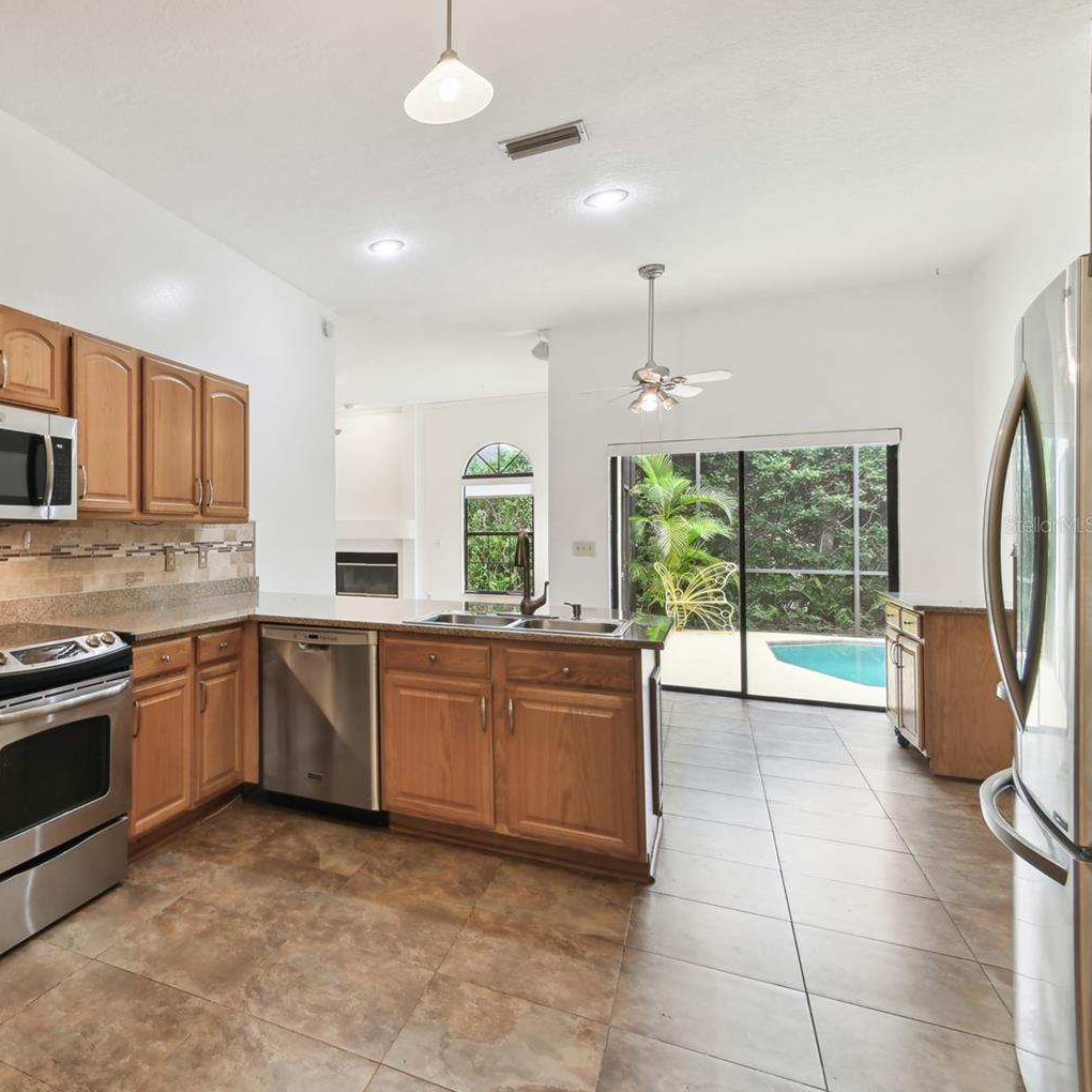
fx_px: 714
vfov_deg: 74.8
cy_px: 525
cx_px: 244
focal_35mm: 20
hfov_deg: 68.8
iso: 100
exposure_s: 1/6
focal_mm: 10
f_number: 7.1
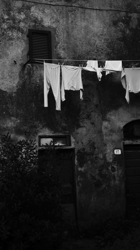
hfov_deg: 24.9
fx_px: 317
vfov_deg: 42.9
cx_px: 53
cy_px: 124
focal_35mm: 48
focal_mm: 20
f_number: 3.5
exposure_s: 1/15
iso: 100
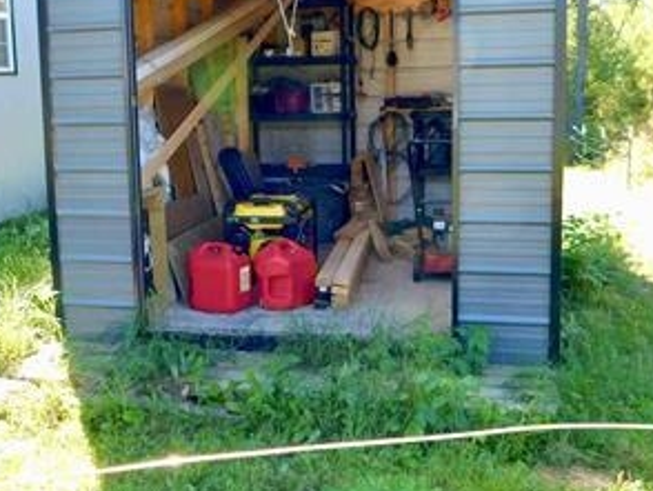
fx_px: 944
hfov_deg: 38.0
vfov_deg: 29.1
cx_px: 253
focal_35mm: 50
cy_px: 220
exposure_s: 1/125
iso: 125
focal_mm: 4
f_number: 3
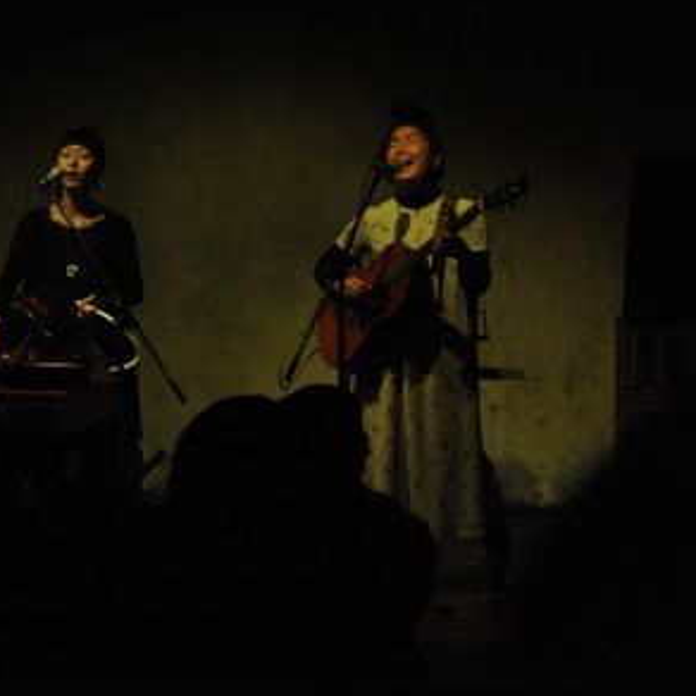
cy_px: 349
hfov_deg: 20.3
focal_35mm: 85
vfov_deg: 20.4
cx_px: 222
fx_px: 1934
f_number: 4.5
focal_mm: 65
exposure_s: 1/125
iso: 6400
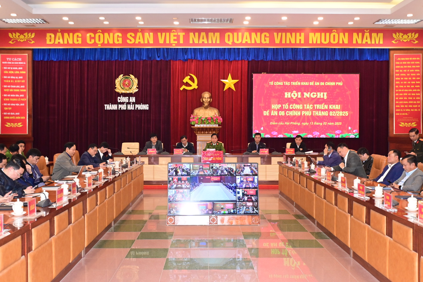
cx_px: 212
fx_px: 470
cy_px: 141
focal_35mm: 40
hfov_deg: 48.5
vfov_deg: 33.4
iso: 3200
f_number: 5.6
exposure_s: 1/200
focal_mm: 27
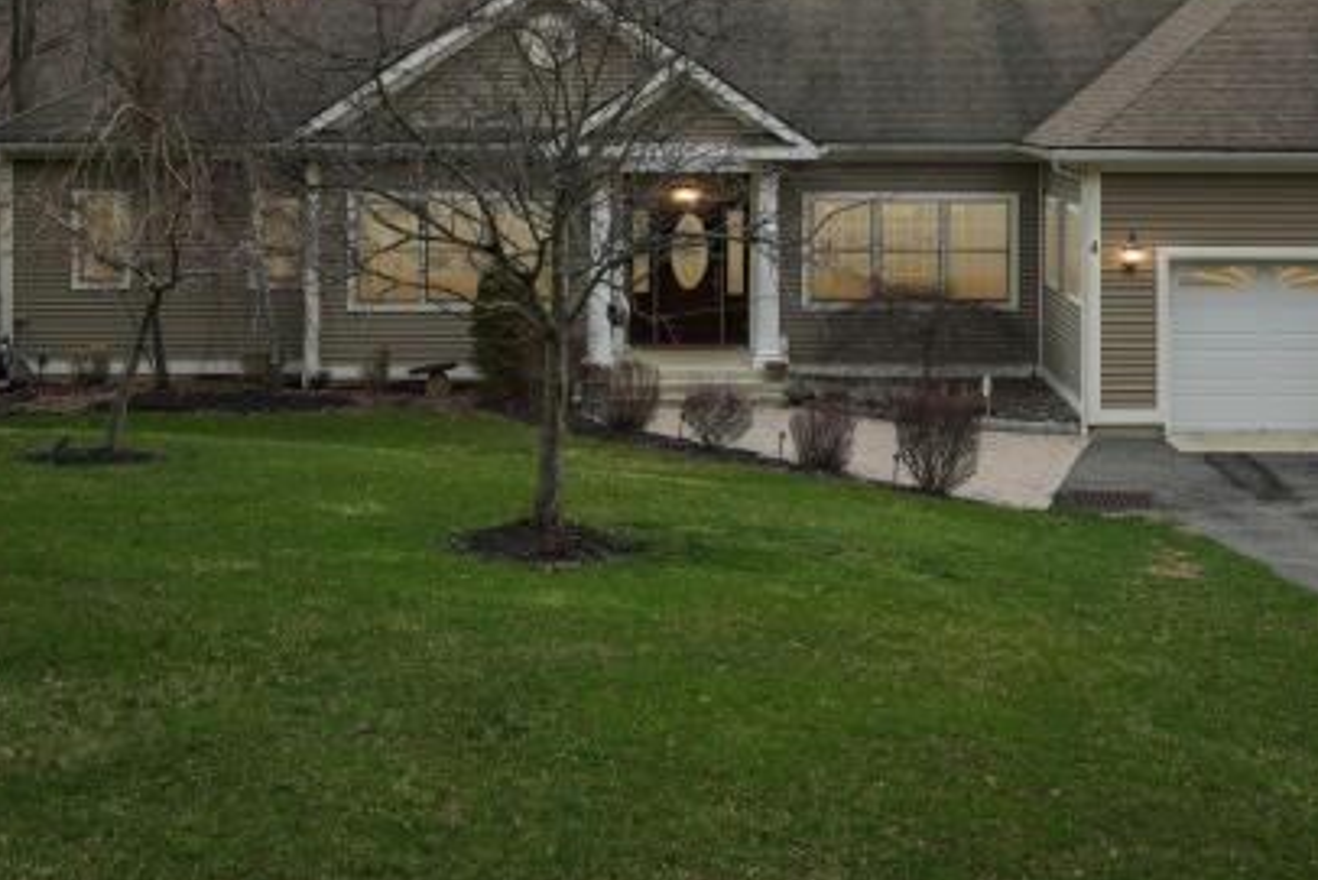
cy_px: 110
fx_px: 2014
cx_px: 867
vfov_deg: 24.0
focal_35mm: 55
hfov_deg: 35.9
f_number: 9
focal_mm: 31
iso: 100
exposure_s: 1/60
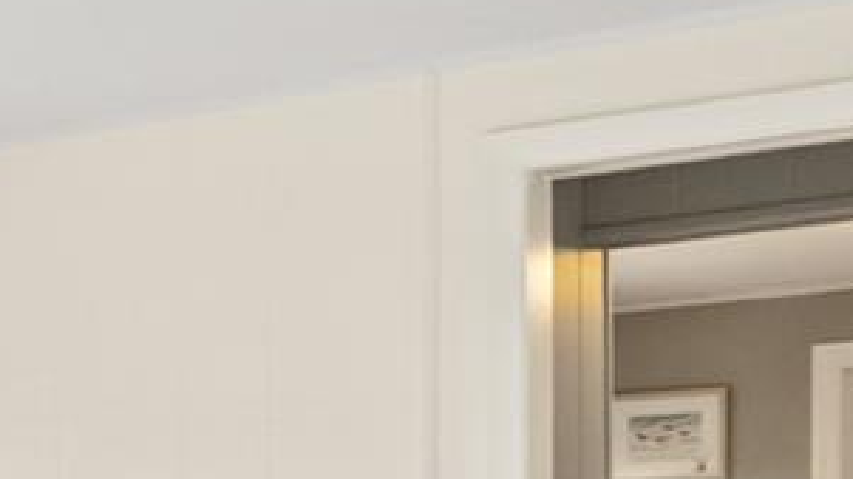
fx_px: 2577
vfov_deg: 10.1
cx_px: -669
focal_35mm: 114
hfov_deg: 16.0
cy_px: 852
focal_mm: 16
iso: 640
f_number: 5.6
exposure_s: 1/10
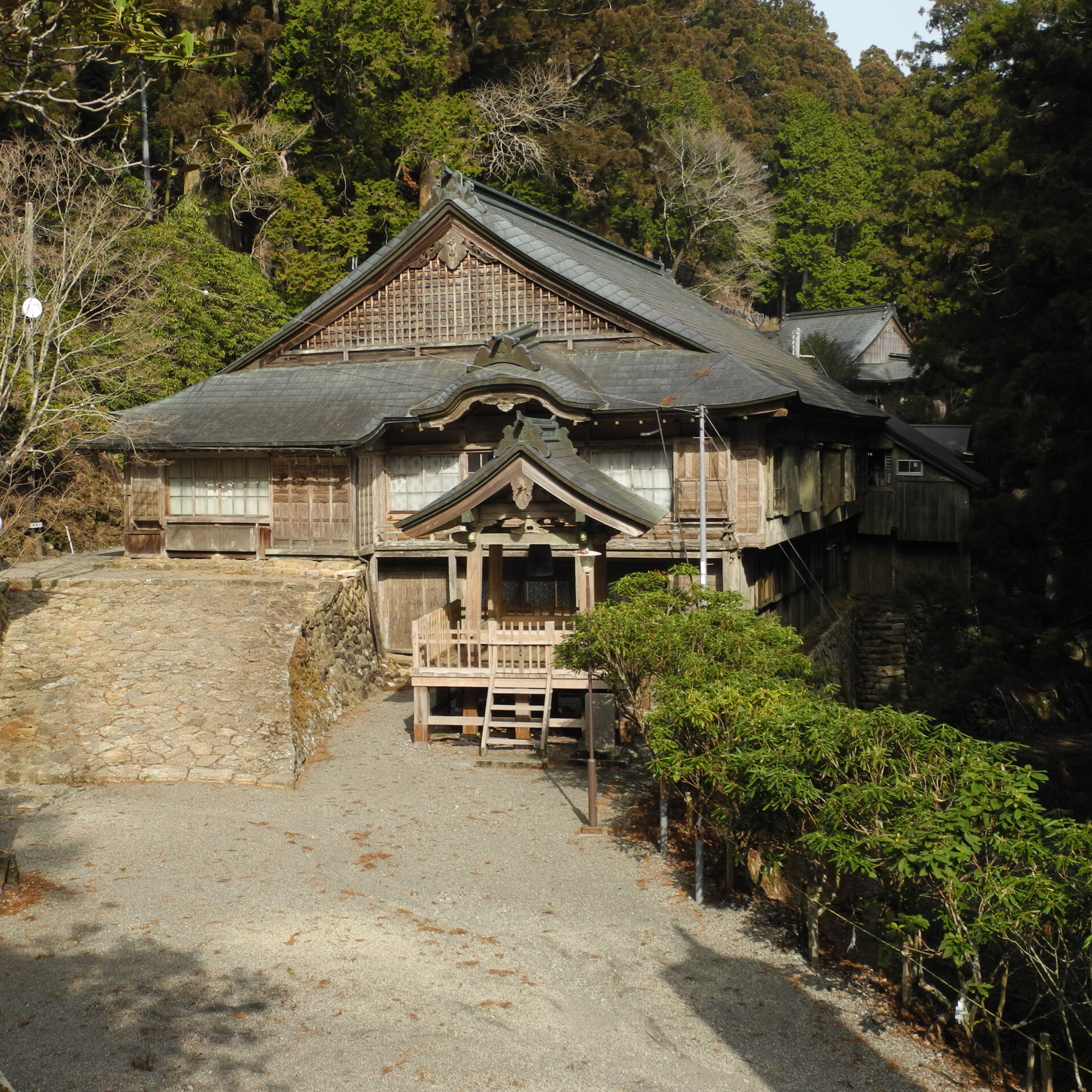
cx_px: 370
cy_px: 547
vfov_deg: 37.6
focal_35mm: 45
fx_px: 1606
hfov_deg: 37.2
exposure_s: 1/400
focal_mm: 8.1
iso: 100
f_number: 4.5
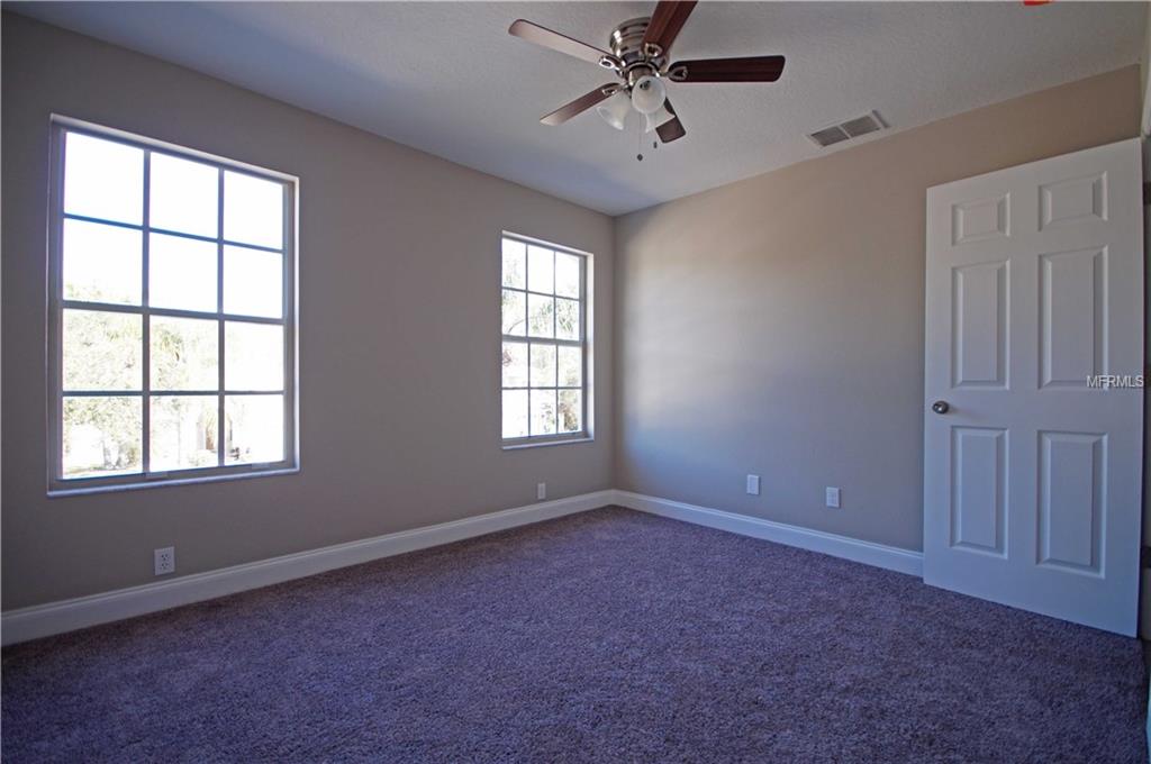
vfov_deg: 77.2
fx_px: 479
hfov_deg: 100.5
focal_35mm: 15
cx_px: 576
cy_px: 382
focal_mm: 10
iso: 200
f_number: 4
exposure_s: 1/50
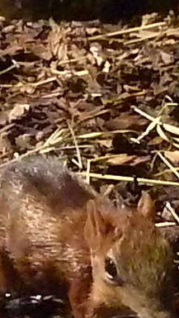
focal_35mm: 172
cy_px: 250
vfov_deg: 12.5
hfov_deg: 7.1
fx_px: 1449
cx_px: 130
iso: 3200
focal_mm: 6.8
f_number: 3.1
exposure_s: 1/40
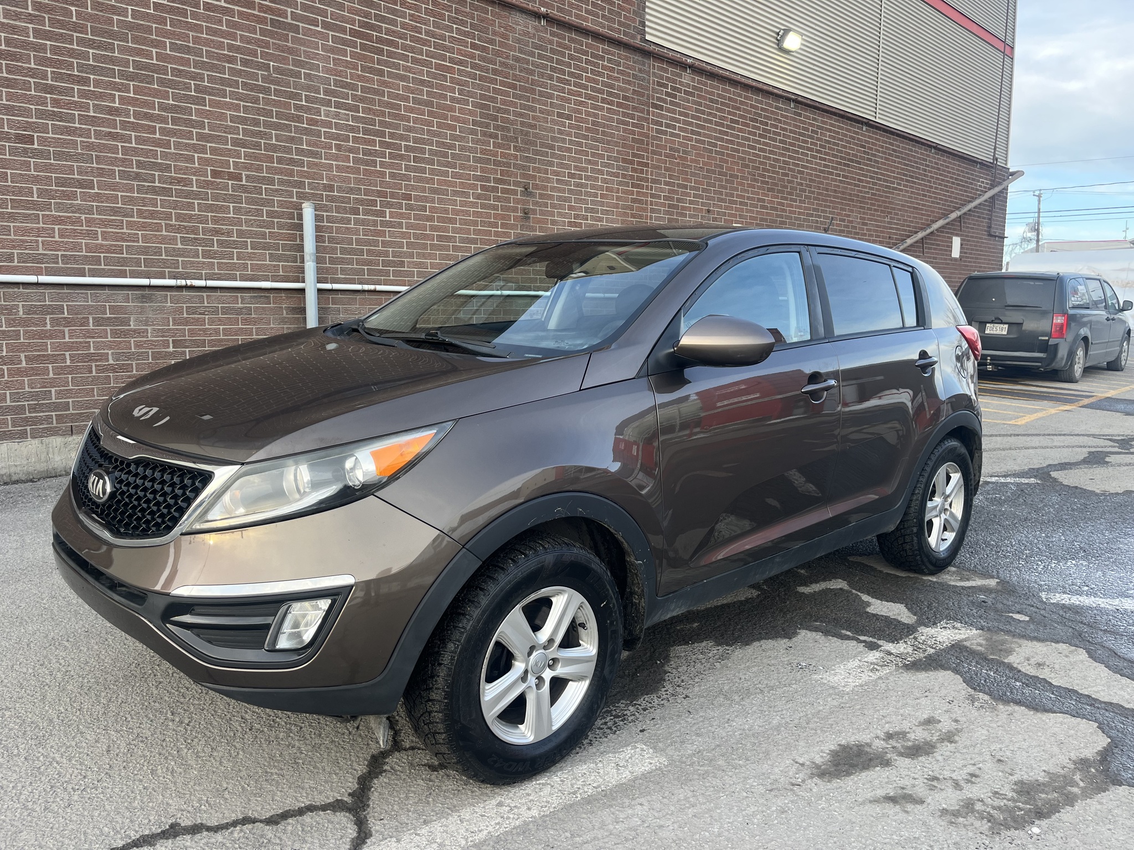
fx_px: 852
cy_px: 425
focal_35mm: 26
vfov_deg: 53.1
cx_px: 567
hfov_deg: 67.3
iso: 50
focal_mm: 5.1
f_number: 1.6
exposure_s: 1/240
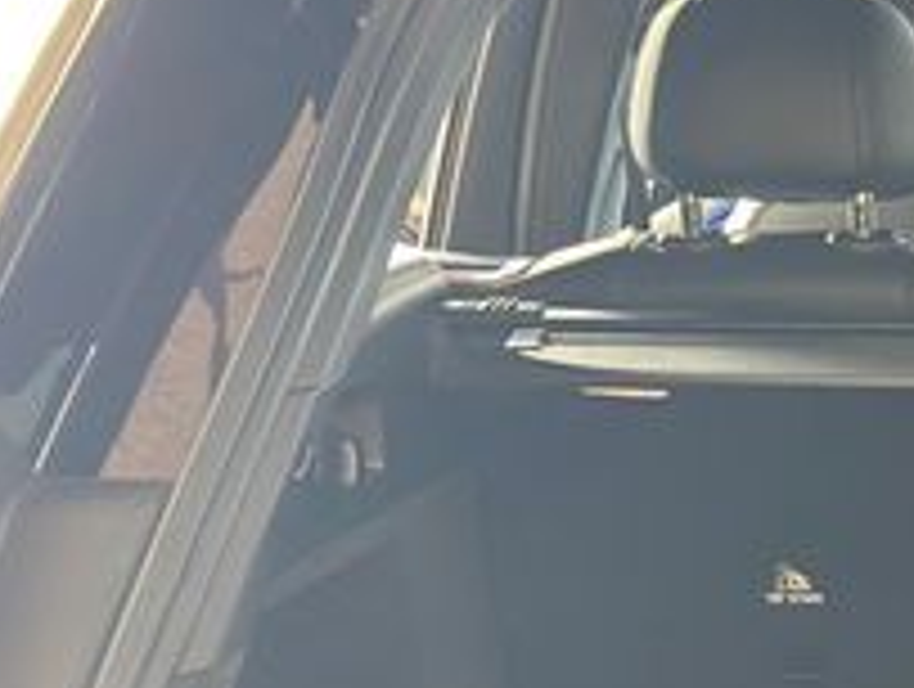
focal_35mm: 151
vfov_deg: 9.7
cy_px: 791
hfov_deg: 12.4
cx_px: 1360
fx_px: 3994
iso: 320
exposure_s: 1/60
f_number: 1.78
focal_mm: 6.86
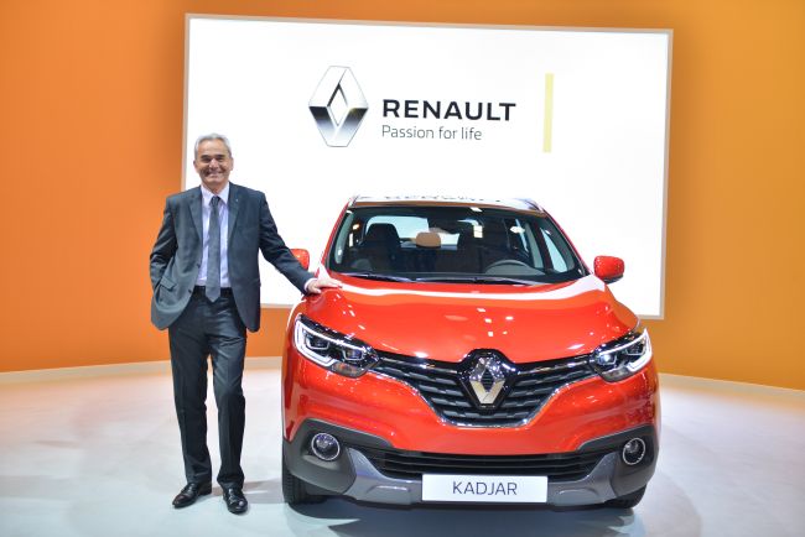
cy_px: 268
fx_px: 940
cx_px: 402
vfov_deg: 31.9
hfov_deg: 46.4
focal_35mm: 42
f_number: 2.8
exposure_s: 1/250
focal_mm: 42
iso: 320
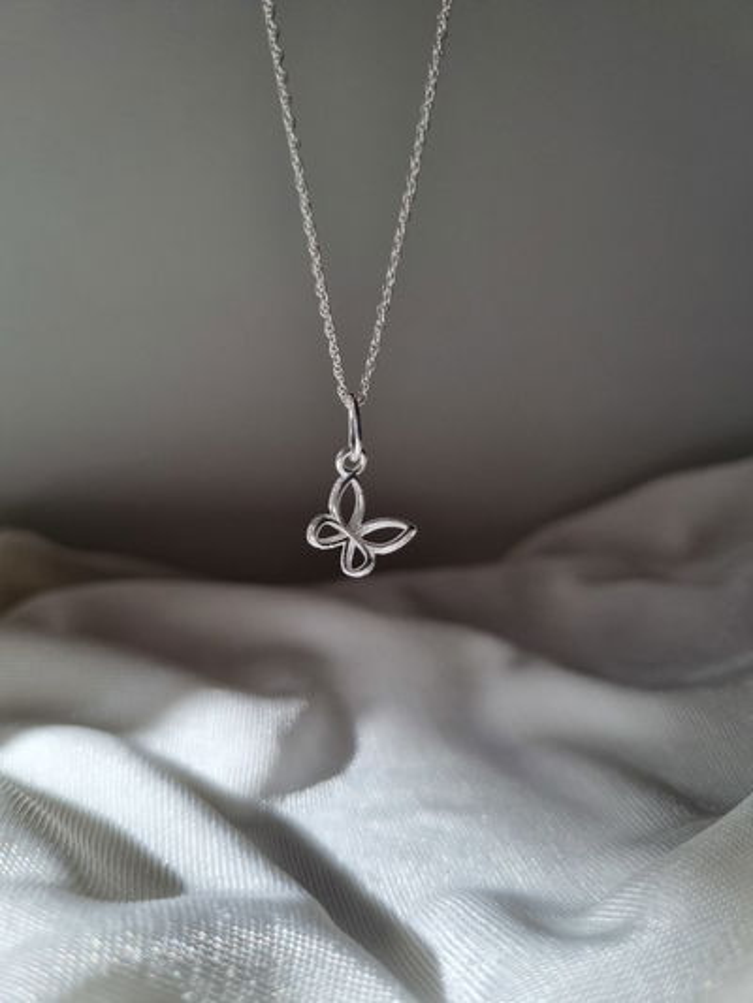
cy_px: 502
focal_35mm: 26
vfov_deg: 67.3
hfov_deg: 53.1
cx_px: 376
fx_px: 754
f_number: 1.8
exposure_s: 1/1120
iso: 50
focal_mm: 5.4
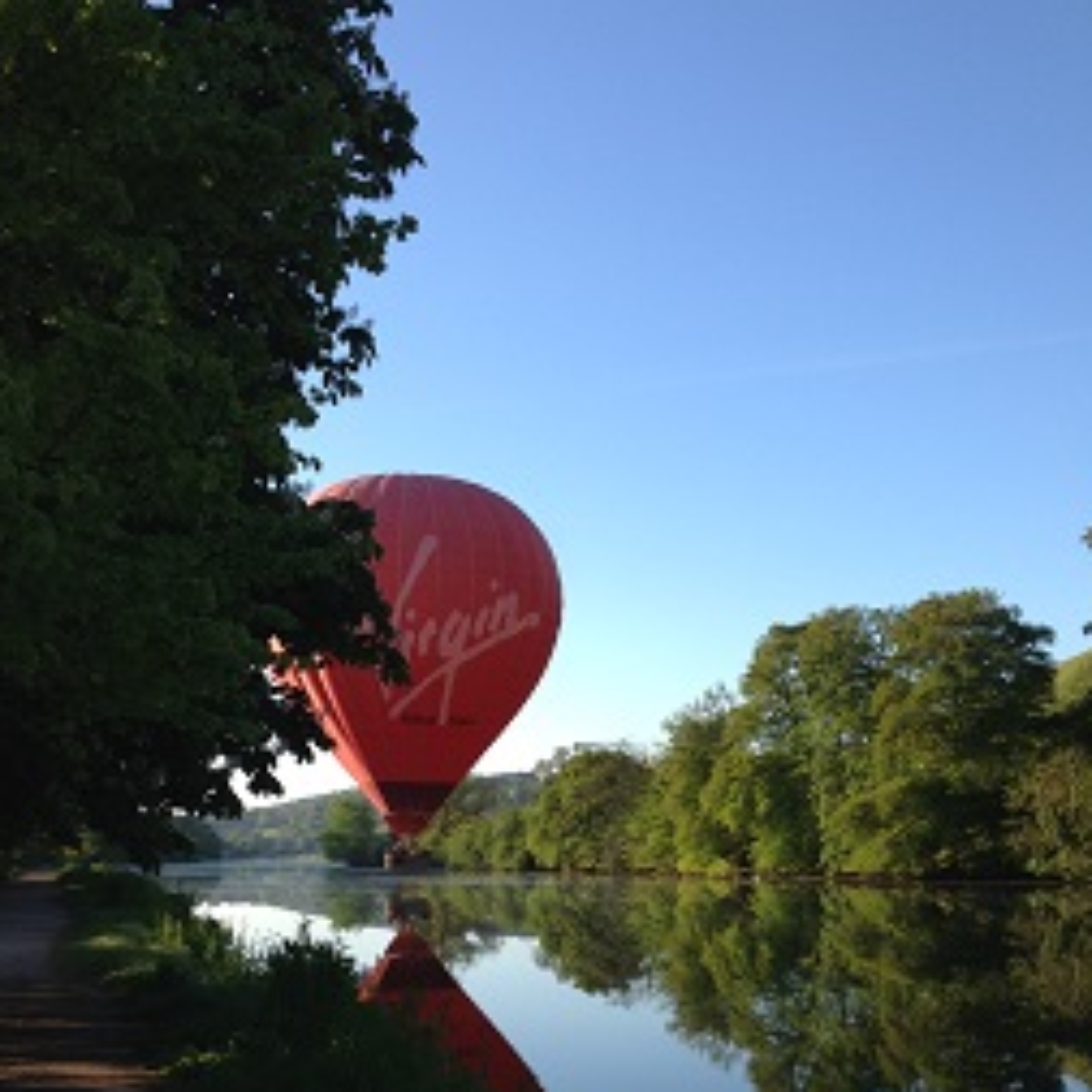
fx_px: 1749
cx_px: 462
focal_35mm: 49
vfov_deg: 34.2
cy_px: 777
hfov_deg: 34.6
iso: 50
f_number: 2.4
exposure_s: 1/635
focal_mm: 4.28
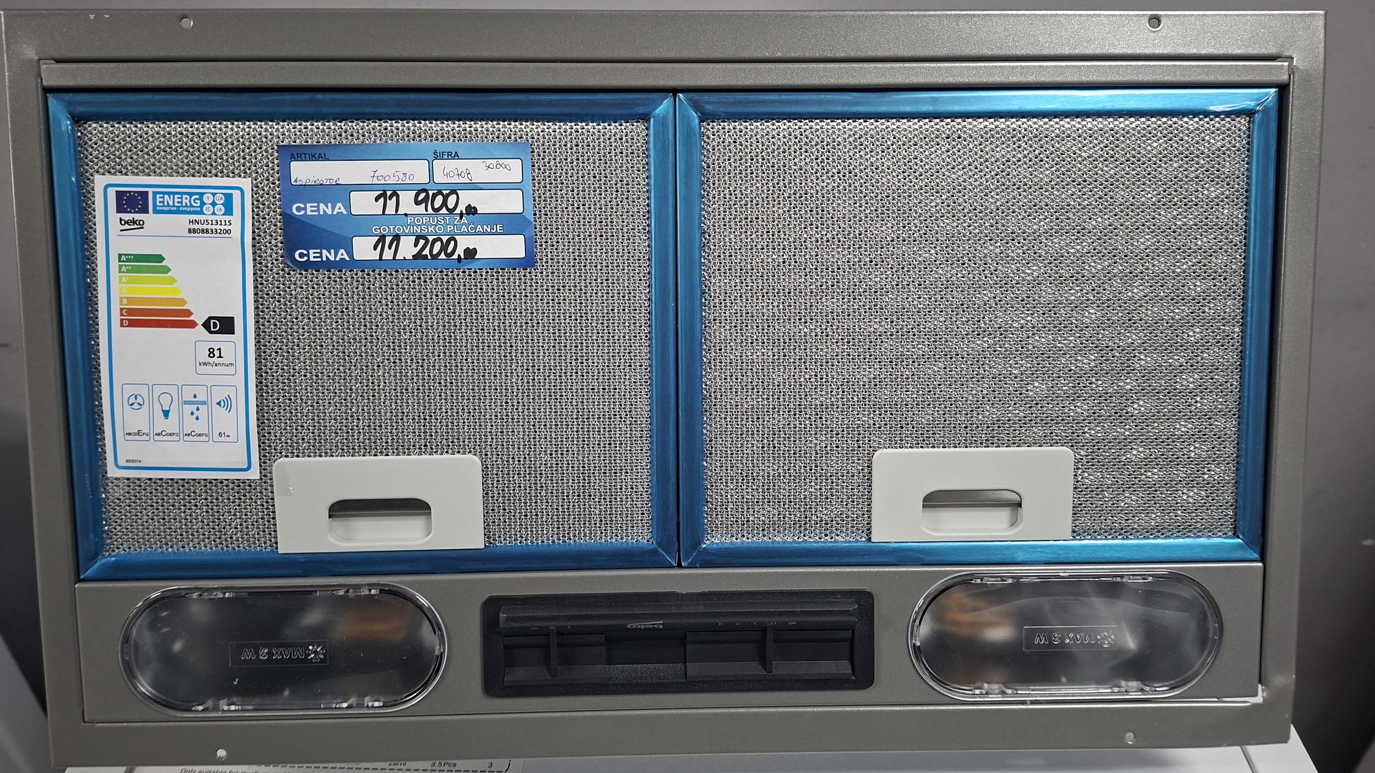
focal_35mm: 26
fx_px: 948
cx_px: 688
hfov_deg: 71.9
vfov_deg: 44.4
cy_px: 406
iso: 250
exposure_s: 1/40
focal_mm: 5.54
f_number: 1.8
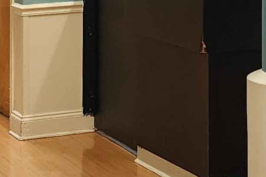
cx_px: 316
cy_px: -98
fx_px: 1153
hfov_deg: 12.8
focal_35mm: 156
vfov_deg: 8.6
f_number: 1.8
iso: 200
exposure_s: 1/120
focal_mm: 6.4
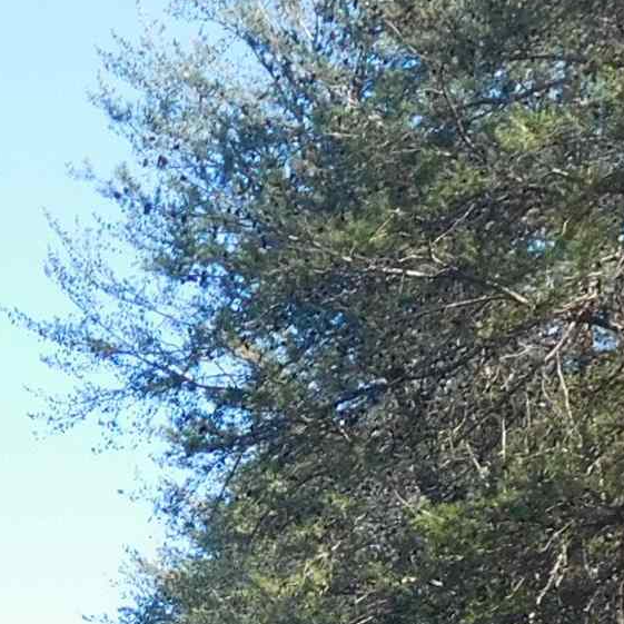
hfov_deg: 14.3
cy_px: 1166
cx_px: 65
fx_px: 2468
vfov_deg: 12.9
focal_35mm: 121
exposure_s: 1/320
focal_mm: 4.5
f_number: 3.4
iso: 125
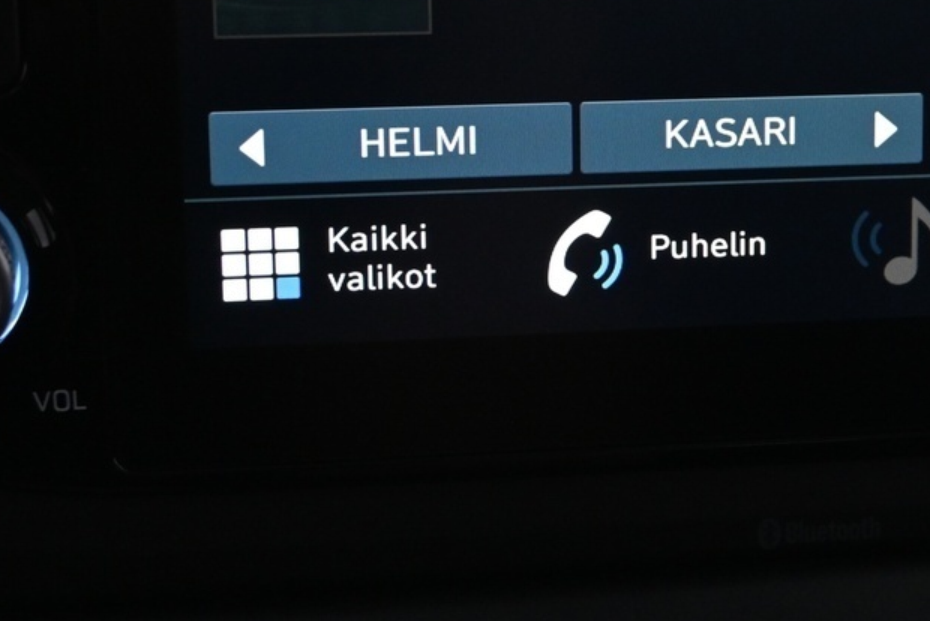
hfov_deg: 20.9
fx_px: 2480
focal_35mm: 96
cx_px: 766
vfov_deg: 14.3
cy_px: 212
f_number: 4.2
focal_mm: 24.5
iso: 1600
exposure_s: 1/40
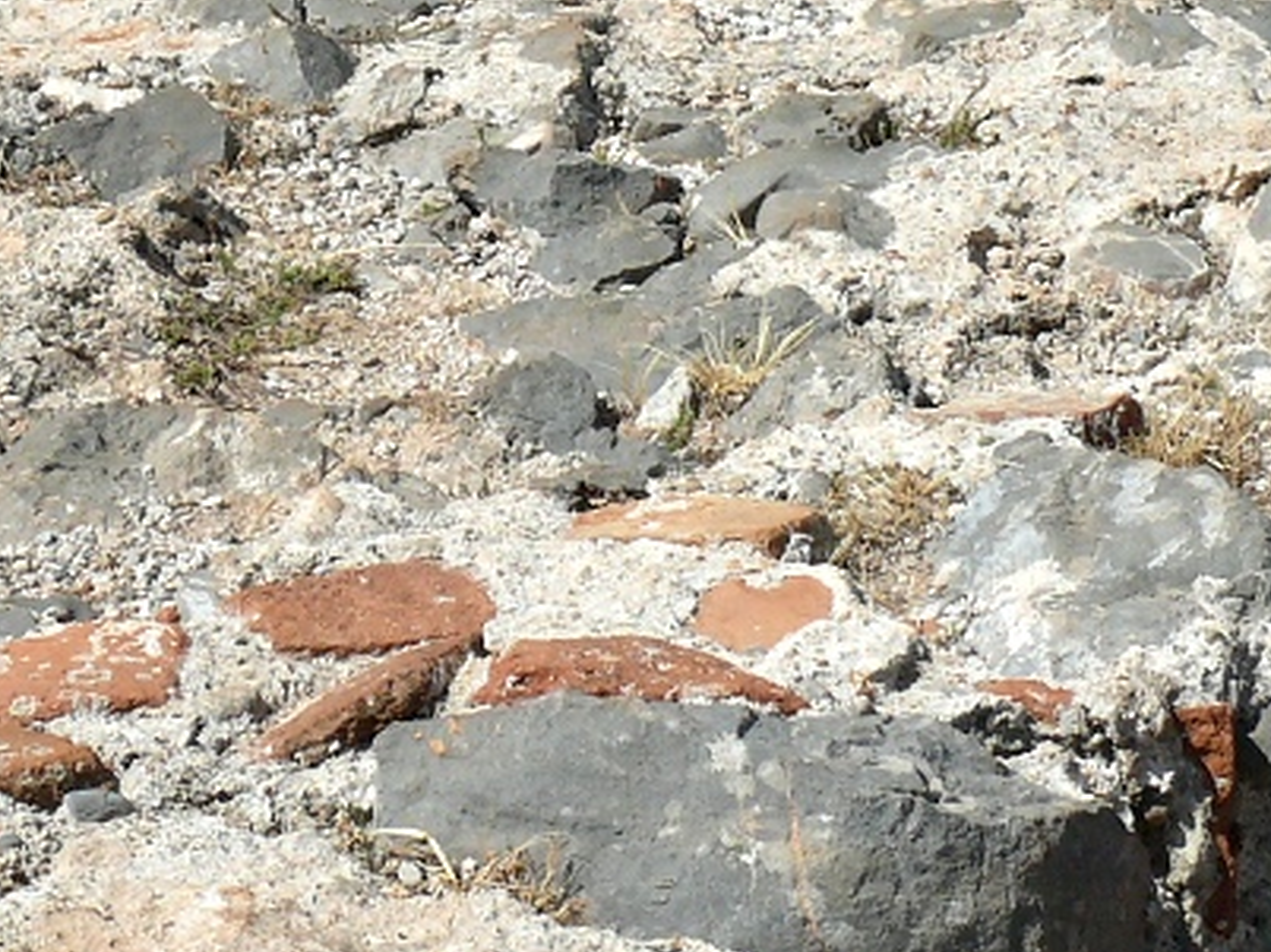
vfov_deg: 11.3
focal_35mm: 128
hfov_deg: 15.4
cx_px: 568
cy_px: -193
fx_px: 4697
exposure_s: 1/320
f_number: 5.6
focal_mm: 7.4
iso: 100
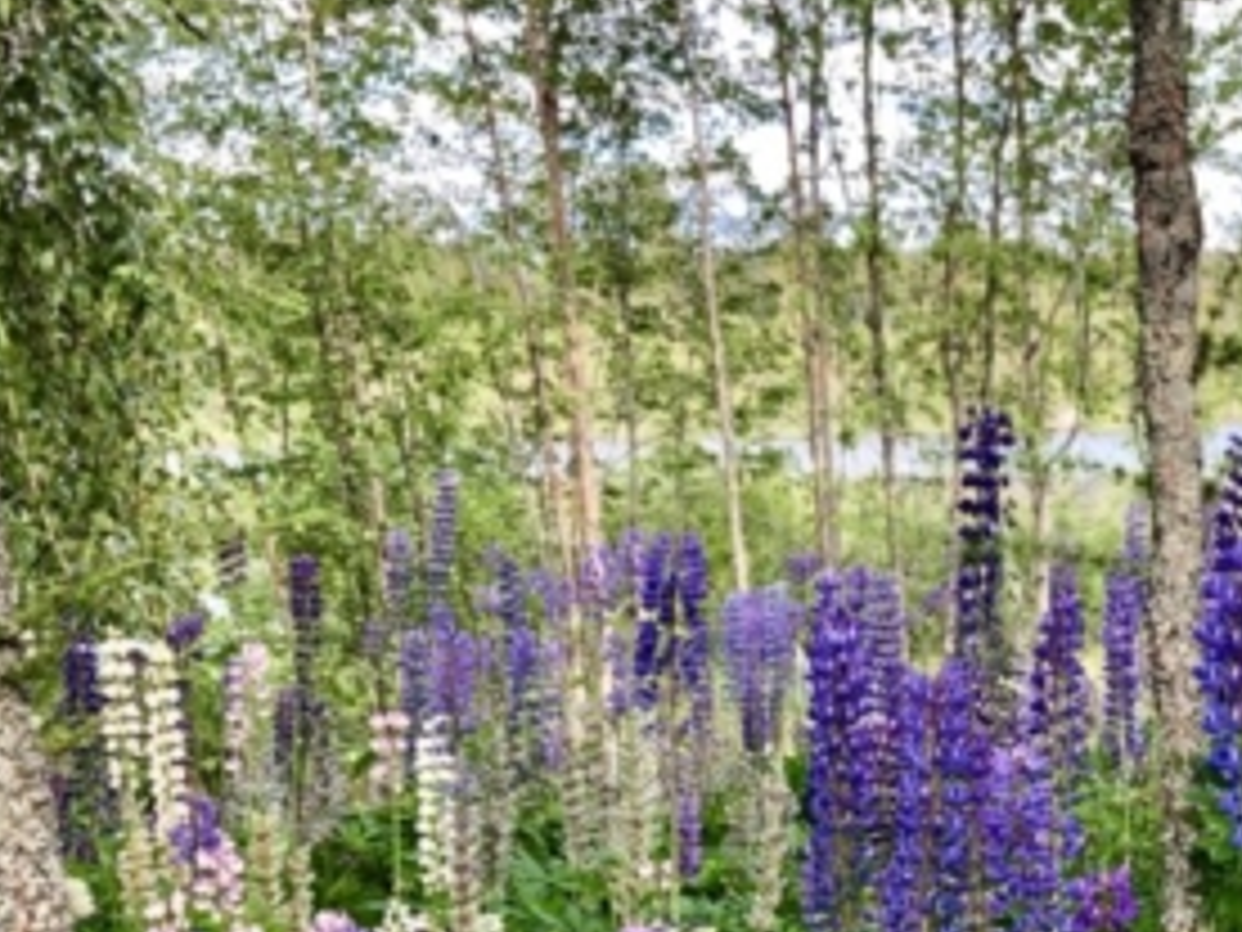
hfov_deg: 28.3
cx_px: 1184
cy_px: 909
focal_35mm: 65
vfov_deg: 21.8
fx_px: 2332
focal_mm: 3.99
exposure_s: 1/120
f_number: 1.8
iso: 25
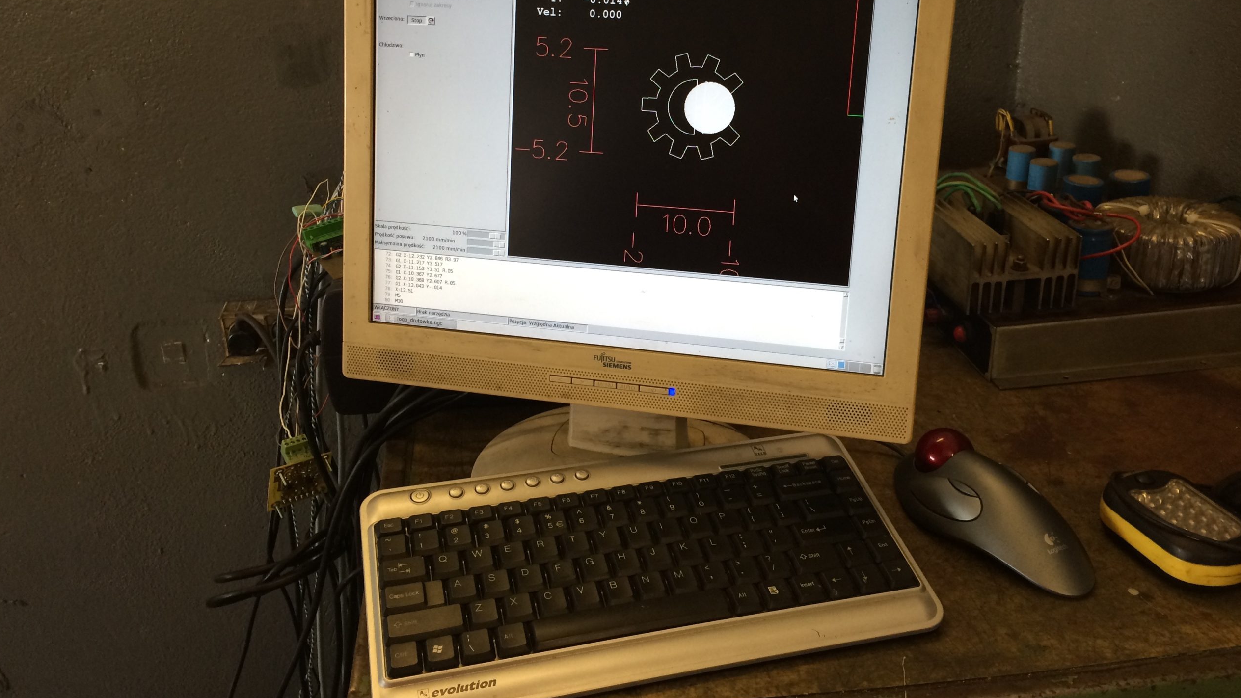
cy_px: 253
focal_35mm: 32
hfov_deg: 61.0
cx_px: 623
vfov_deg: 36.4
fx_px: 1053
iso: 100
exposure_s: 1/30
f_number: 2.2
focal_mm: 4.15
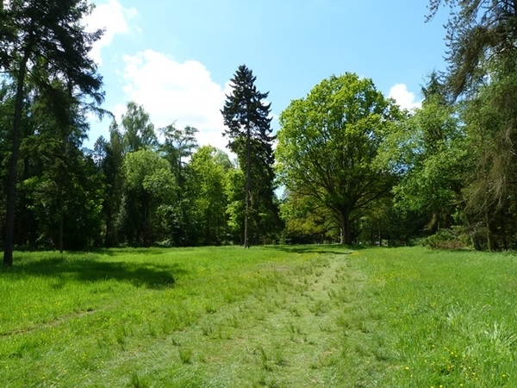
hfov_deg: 69.4
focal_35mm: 25
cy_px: 194
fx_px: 373
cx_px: 258
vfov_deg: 54.9
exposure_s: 1/250
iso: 80
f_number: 4.5
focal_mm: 4.5
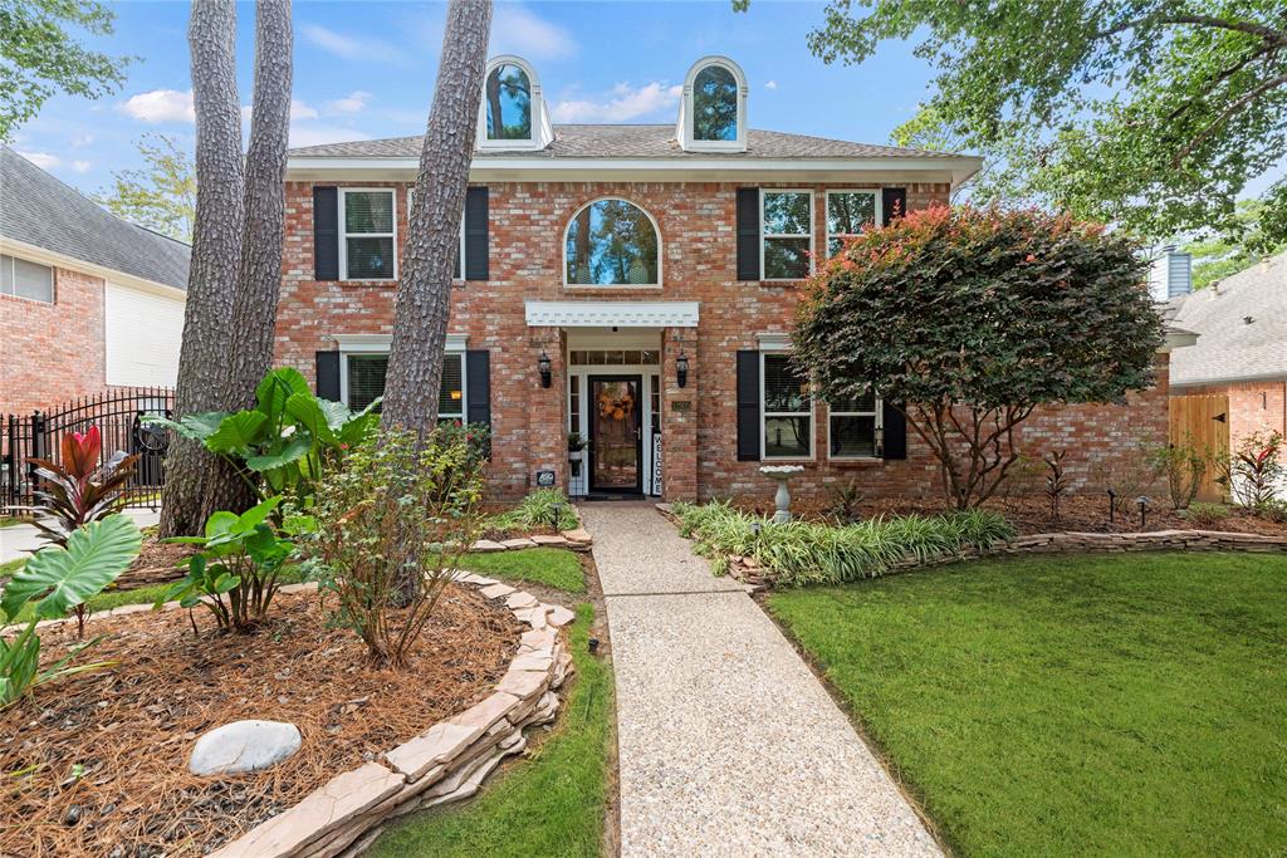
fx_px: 501
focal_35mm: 14
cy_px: 429
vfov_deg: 81.2
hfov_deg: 104.2
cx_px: 644
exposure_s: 1/30
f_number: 8
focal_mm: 14
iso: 140
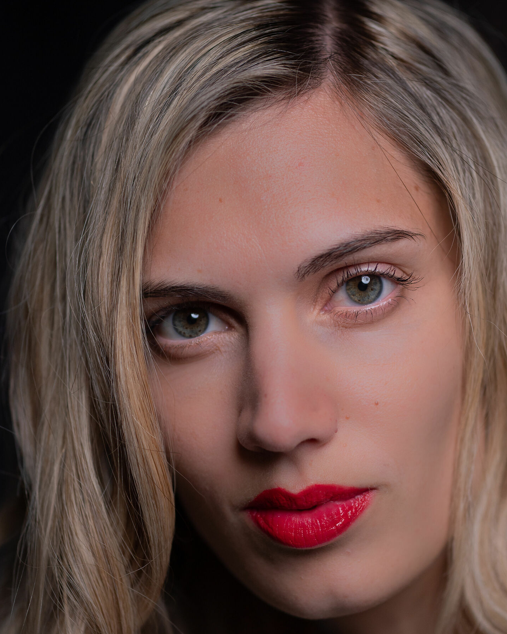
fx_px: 2757
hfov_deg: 10.5
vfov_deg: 13.1
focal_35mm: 147
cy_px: 380
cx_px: 307
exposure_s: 1/400
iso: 200
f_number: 1.4
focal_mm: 56
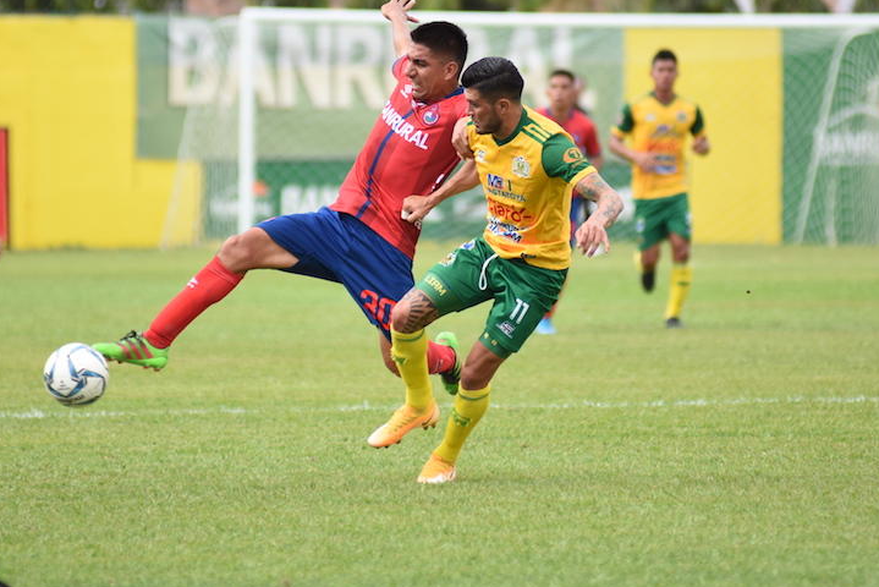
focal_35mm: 392
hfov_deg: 5.3
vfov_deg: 3.5
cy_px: 253
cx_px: 429
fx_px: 9575
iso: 200
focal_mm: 200
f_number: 2.8
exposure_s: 1/1000
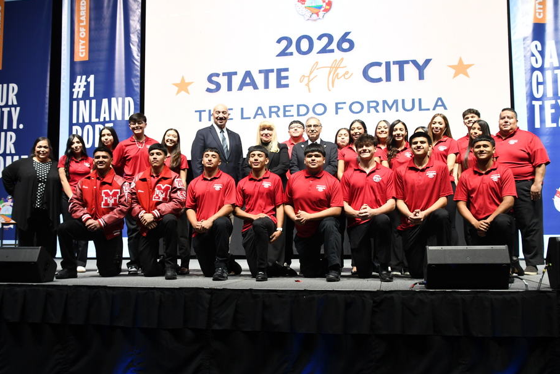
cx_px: 264
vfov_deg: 37.8
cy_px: 200
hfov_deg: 54.4
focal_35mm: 35
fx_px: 544
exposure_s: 1/80
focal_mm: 21
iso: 800
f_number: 3.5
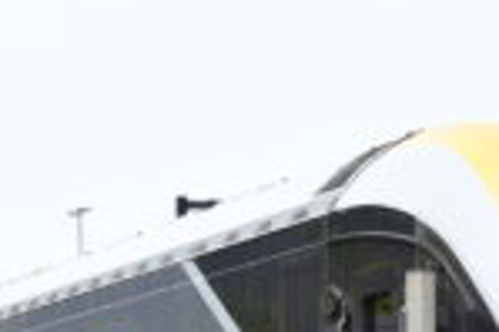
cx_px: 323
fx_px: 2603
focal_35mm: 188
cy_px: 485
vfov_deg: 7.2
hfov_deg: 10.9
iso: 200
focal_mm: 50
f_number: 4
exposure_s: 1/1250
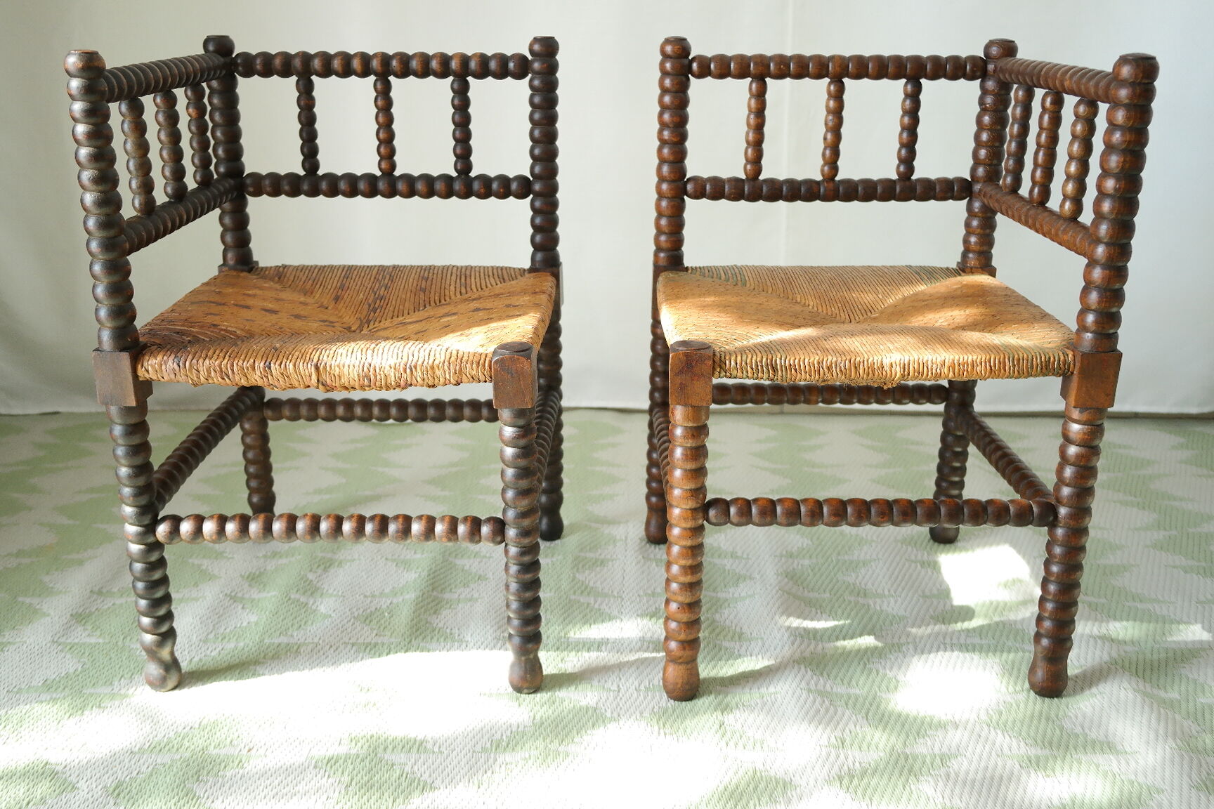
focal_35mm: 36
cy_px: 404
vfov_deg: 36.9
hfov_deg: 53.1
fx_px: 1214
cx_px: 607
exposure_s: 1/30
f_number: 5.6
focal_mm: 24
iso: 800
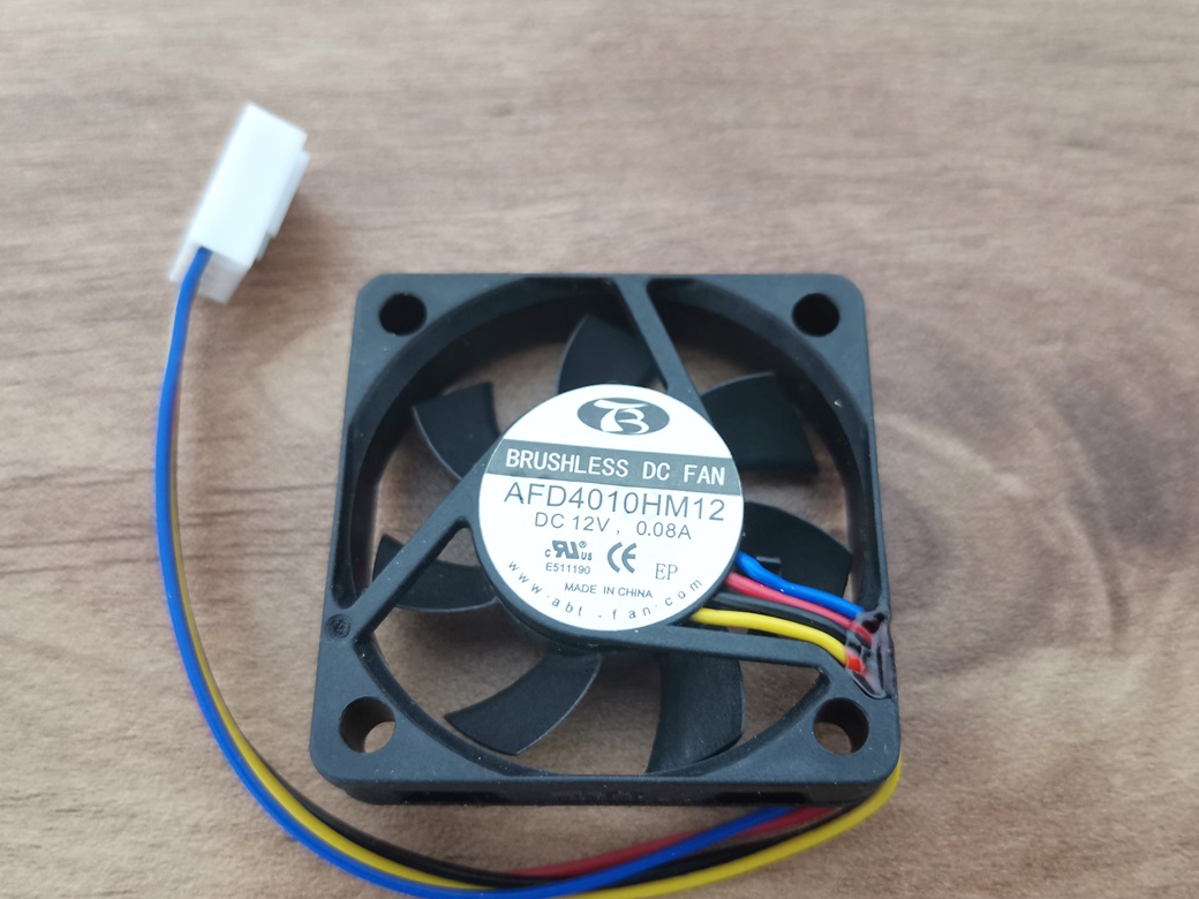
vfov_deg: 44.1
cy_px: 500
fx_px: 1108
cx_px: 631
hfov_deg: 56.8
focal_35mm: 32
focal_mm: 4.75
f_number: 1.8
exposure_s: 1/50
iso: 400
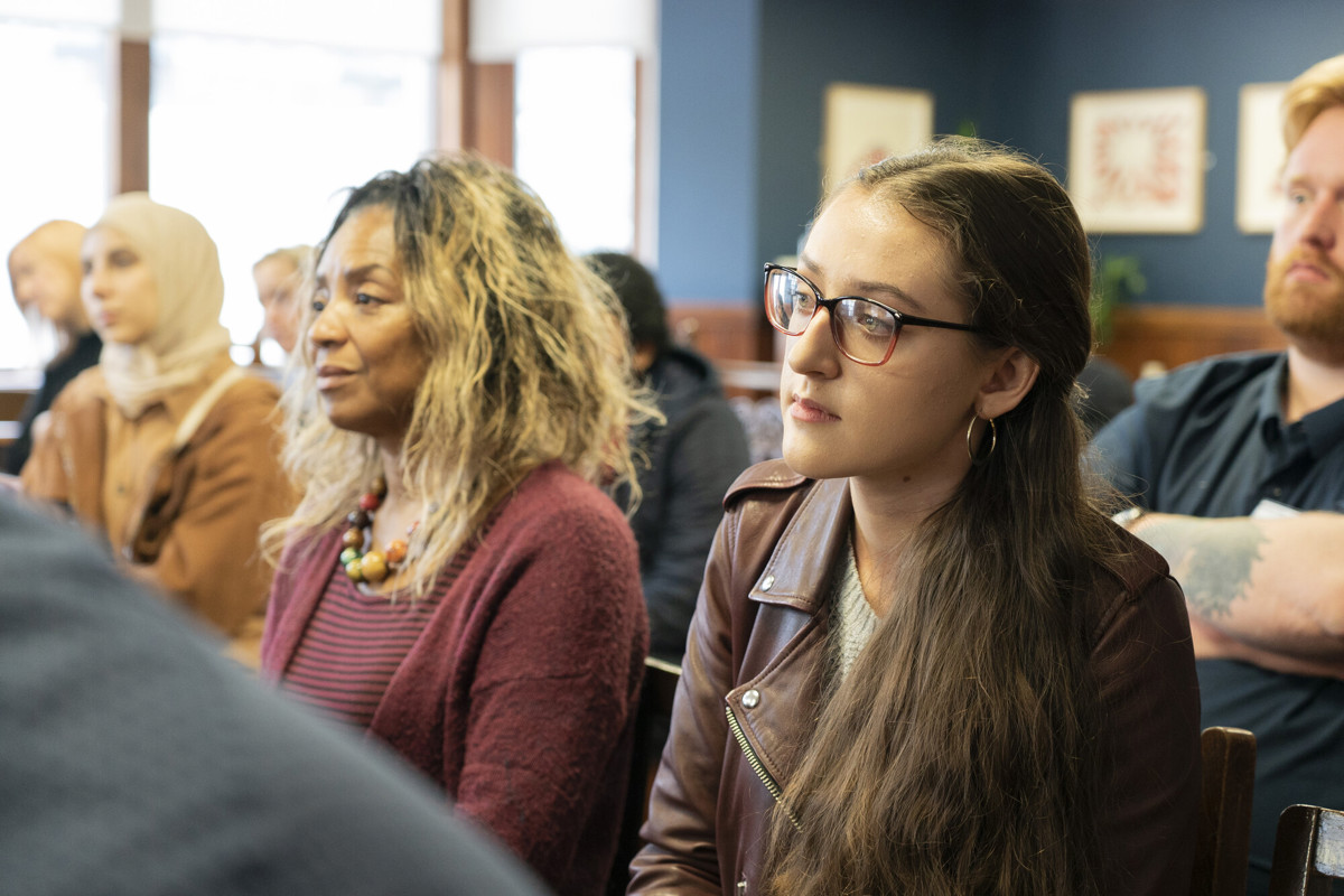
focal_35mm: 68
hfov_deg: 29.7
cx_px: 672
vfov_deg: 20.0
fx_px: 2538
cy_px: 448
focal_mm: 68
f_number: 4
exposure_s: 1/80
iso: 2500
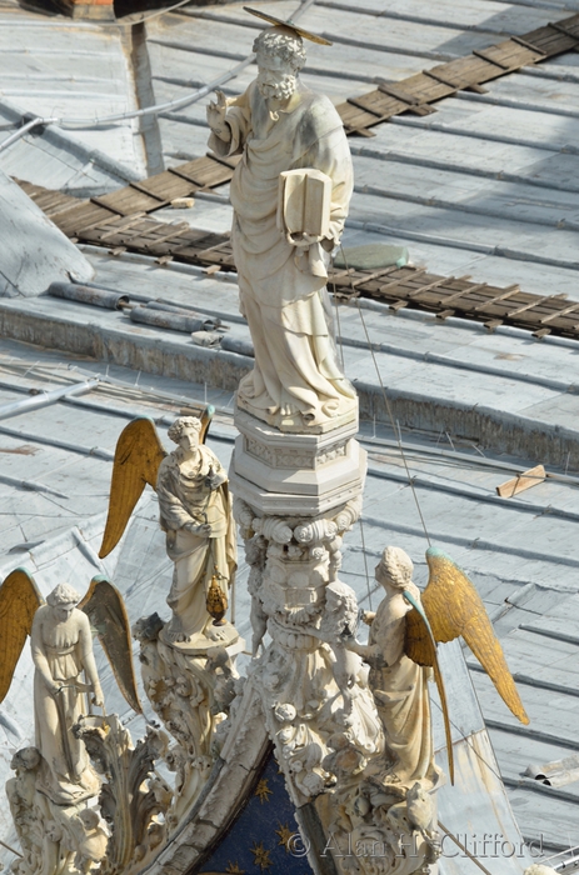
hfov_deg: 3.8
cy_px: 438
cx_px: 290
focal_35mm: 360
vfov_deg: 5.7
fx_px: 8732
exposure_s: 1/400
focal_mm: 240
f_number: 7.1
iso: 100
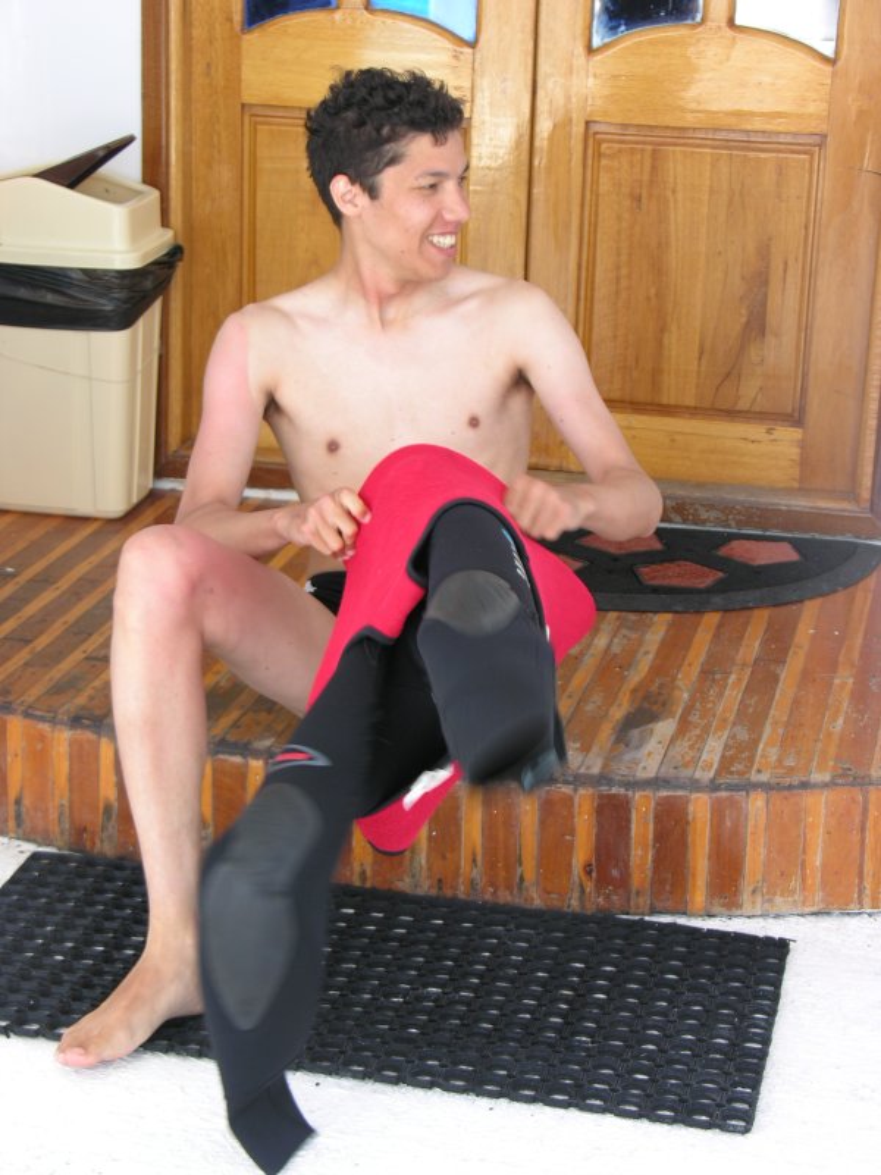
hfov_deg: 18.9
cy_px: 588
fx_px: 2647
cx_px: 440
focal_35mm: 78
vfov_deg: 25.0
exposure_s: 1/42.1
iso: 50
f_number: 3.4
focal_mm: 19.8
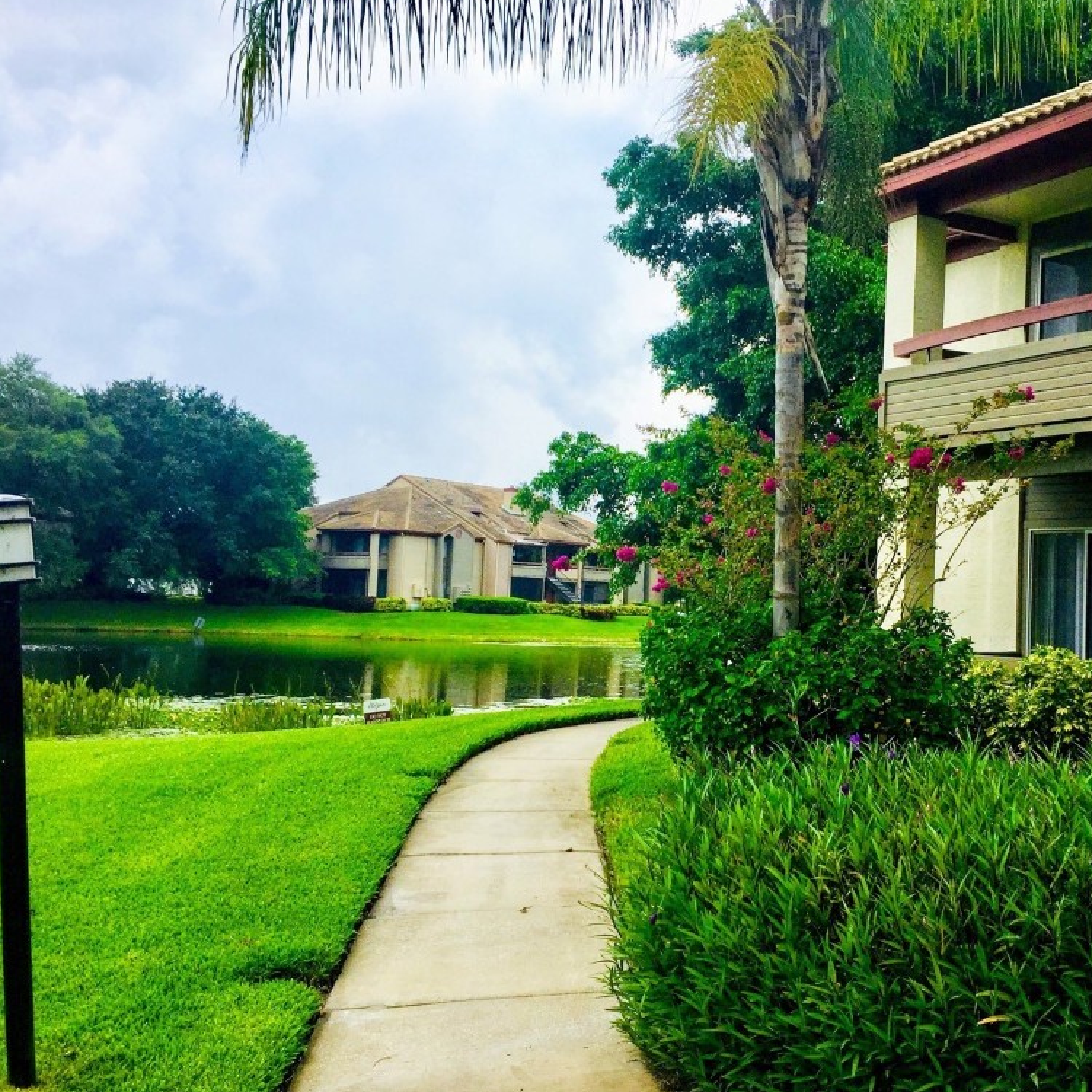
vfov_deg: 47.2
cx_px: 734
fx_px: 1249
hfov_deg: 46.4
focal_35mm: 35
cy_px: 539
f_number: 2.2
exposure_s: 1/807
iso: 32
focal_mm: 4.15
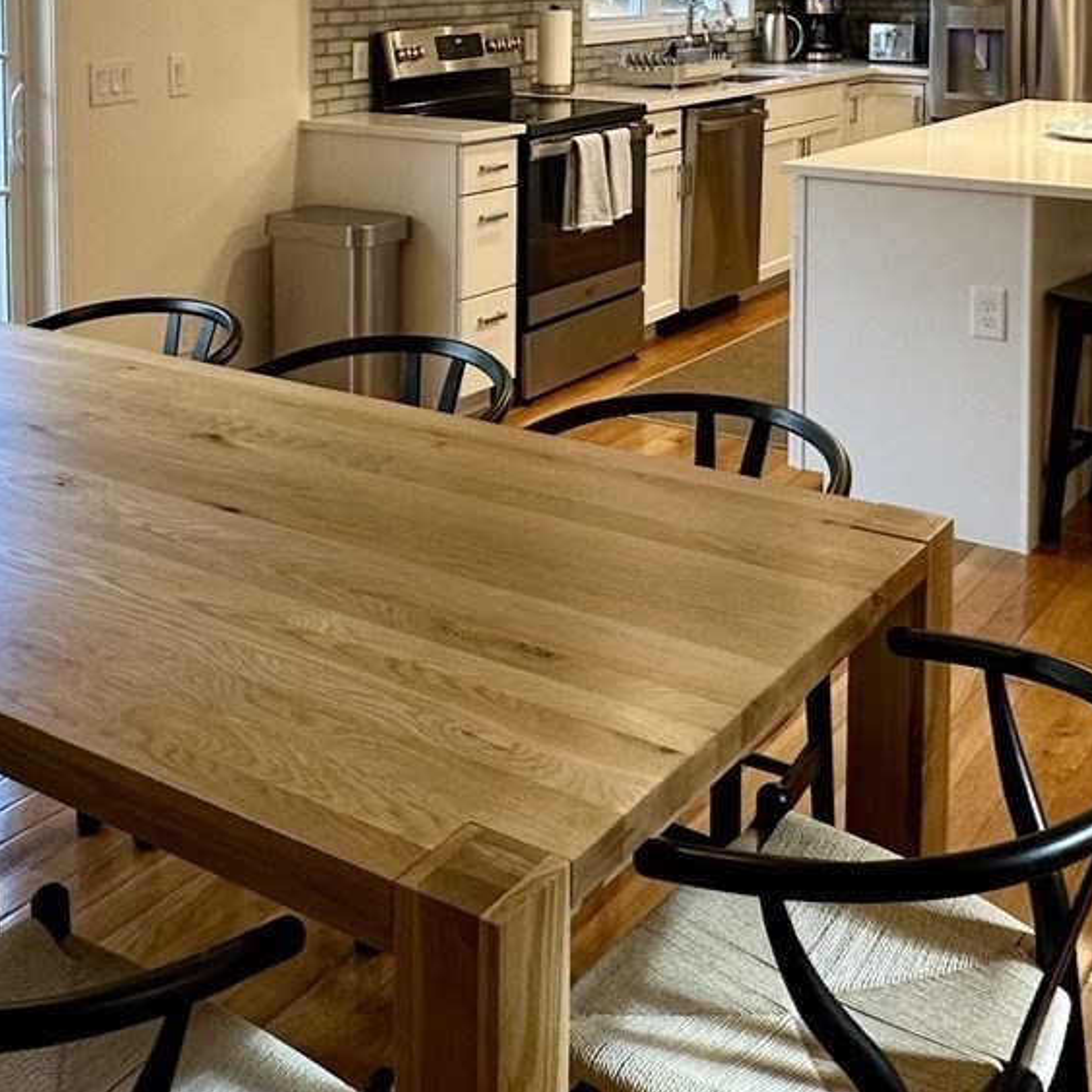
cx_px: 524
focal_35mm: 45
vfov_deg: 34.8
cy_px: 52
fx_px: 1606
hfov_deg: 37.5
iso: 125
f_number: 2.2
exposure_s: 1/120
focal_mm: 2.22
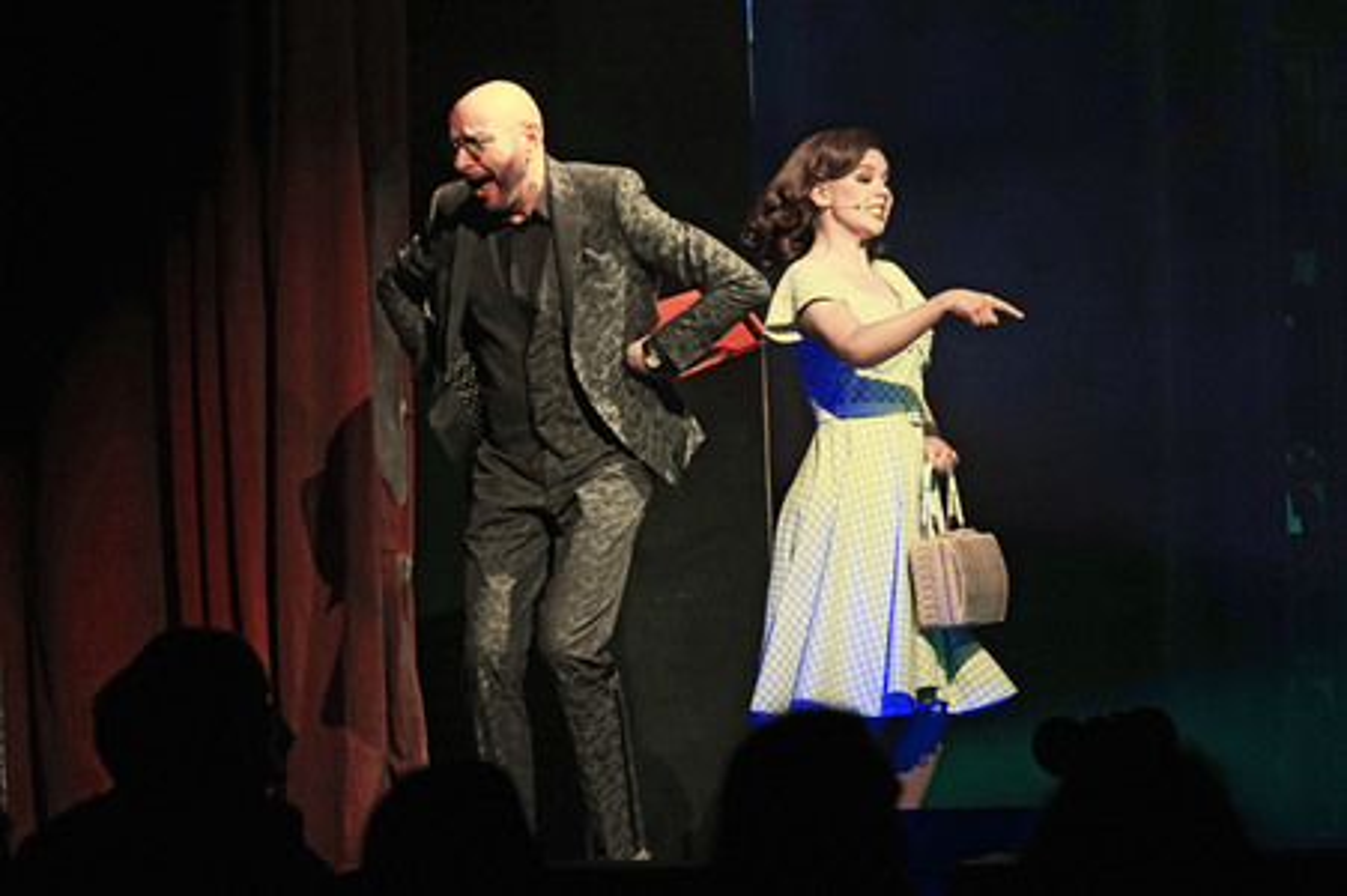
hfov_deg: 10.3
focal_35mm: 200
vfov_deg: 6.9
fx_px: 7478
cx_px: 674
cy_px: 448
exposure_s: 1/640
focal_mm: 200
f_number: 5.6
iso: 3200
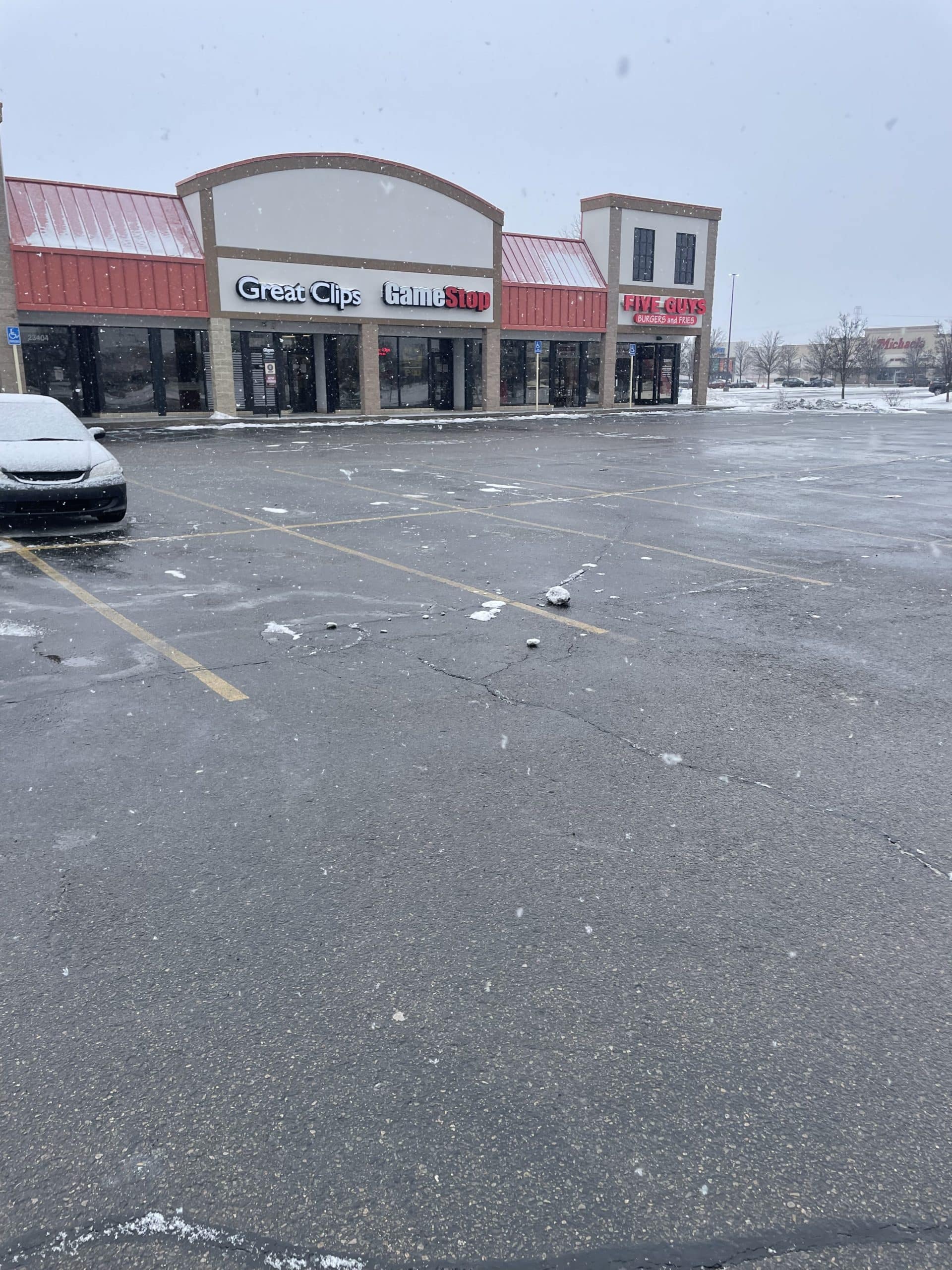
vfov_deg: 67.3
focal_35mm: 26
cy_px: 635
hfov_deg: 53.1
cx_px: 476
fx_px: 953
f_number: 1.6
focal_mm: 4.2
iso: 32
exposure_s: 1/785
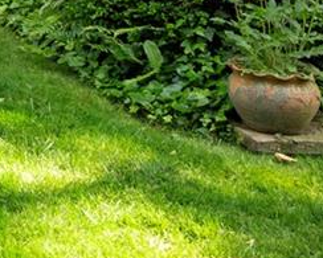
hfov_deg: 12.0
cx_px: -474
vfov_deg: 9.0
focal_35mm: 126
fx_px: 1204
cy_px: -597
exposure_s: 1/20
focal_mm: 16
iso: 100
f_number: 8
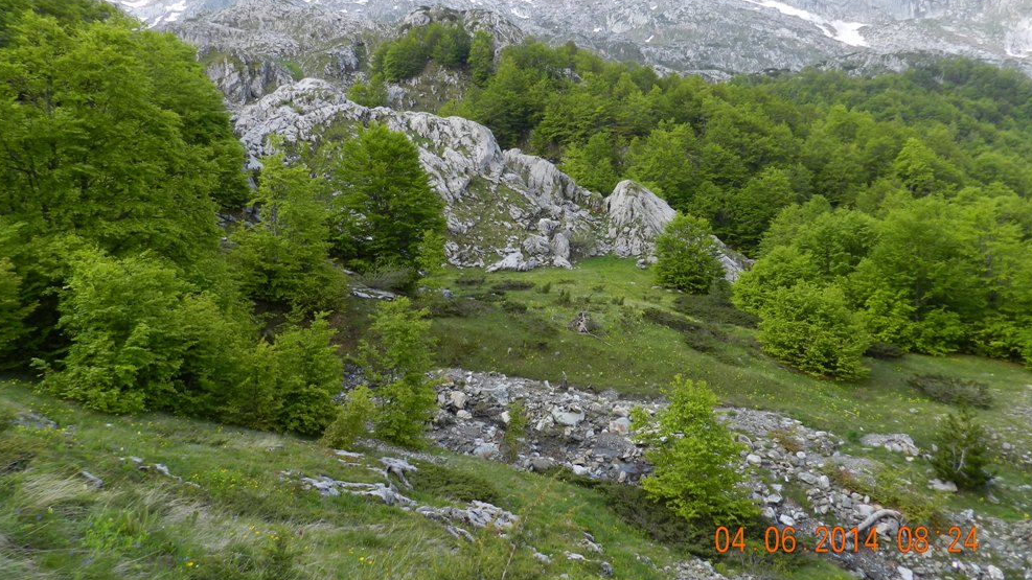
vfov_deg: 44.1
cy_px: 222
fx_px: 711
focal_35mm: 26
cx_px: 508
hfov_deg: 71.9
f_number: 3.4
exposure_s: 1/400
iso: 160
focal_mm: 4
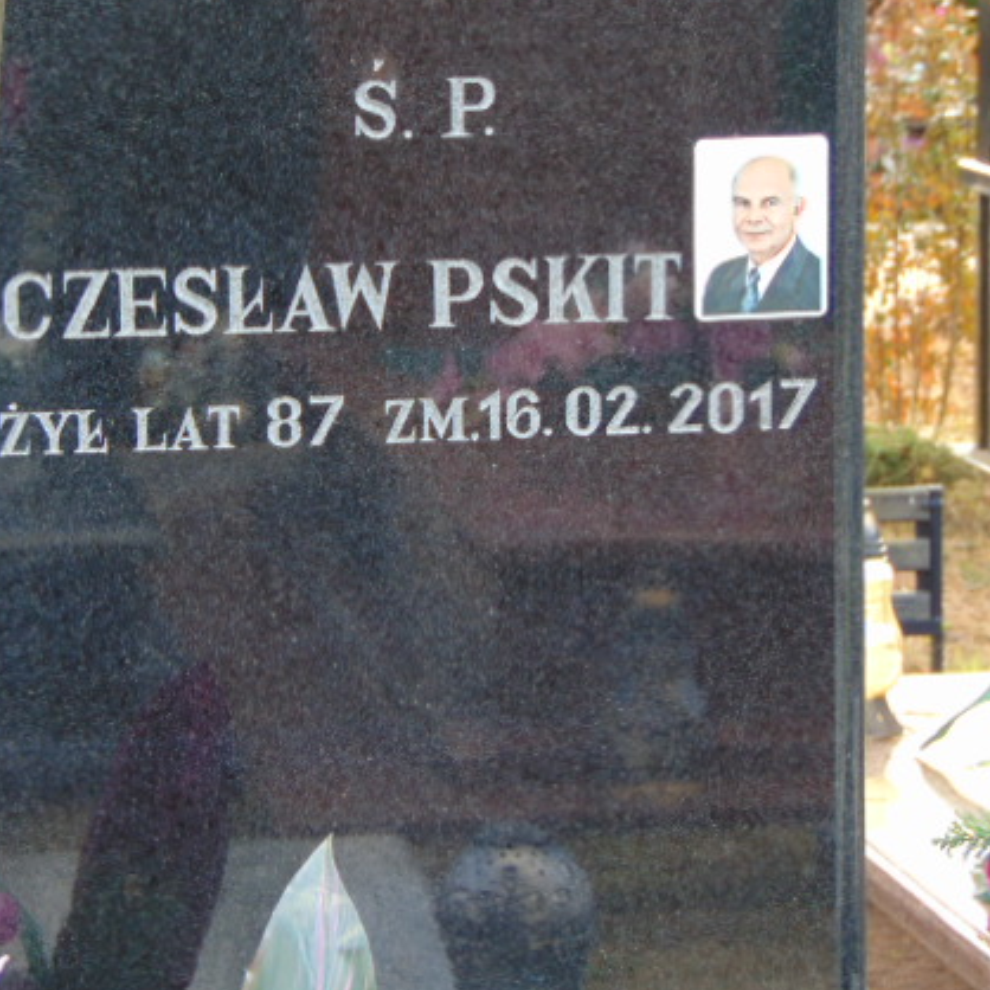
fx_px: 4724
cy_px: 438
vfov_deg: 12.0
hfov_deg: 12.0
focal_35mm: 146
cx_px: 348
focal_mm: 19.4
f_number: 3.9
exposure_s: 1/40
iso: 80
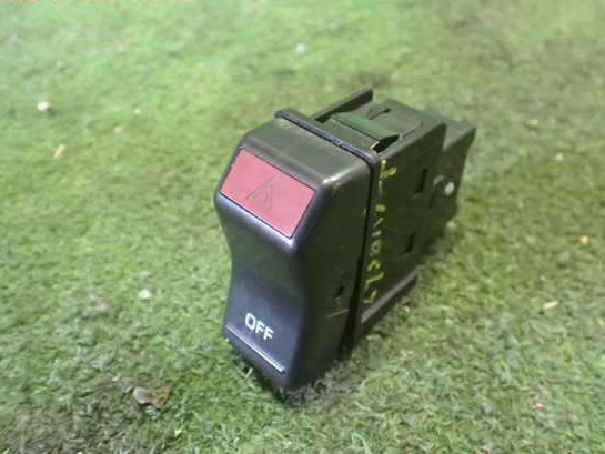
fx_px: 577
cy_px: 228
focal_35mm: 33
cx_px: 321
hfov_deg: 55.3
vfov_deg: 43.0
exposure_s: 1/30
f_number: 2.3
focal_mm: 5.4
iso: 1600
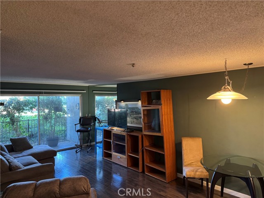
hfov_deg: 71.6
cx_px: 132
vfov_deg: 56.8
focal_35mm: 24
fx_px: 183
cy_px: 99
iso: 640
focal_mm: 6.76
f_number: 1.78
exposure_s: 1/60
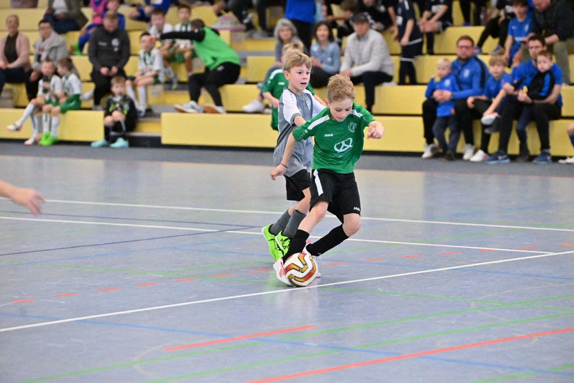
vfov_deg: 9.5
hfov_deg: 14.2
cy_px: 192
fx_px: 2311
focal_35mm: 145
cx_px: 287
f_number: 3.5
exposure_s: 1/1000
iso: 8000
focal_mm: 145
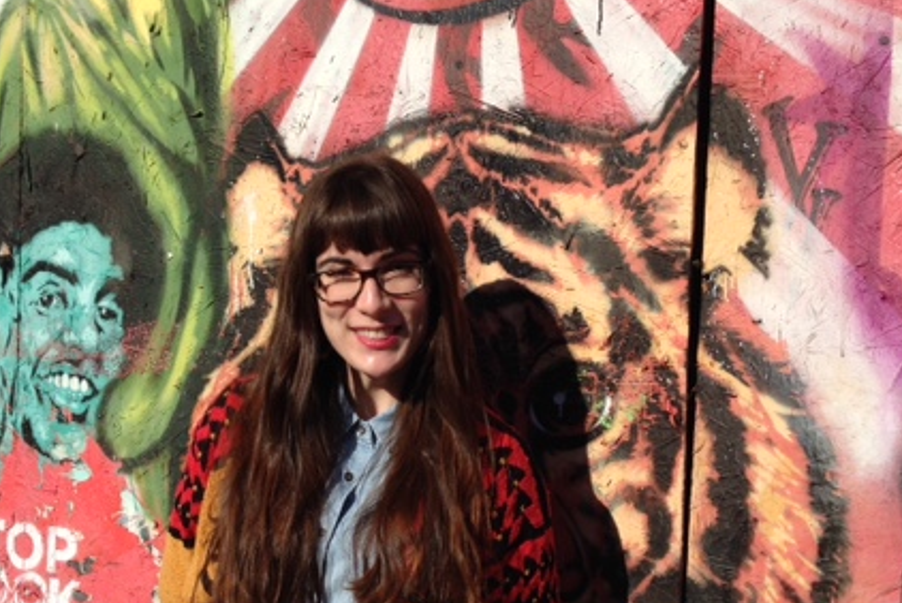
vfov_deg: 25.9
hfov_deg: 38.1
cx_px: 415
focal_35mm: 52
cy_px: 387
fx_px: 1304
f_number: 2.4
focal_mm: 4.12
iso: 50
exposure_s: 1/2358
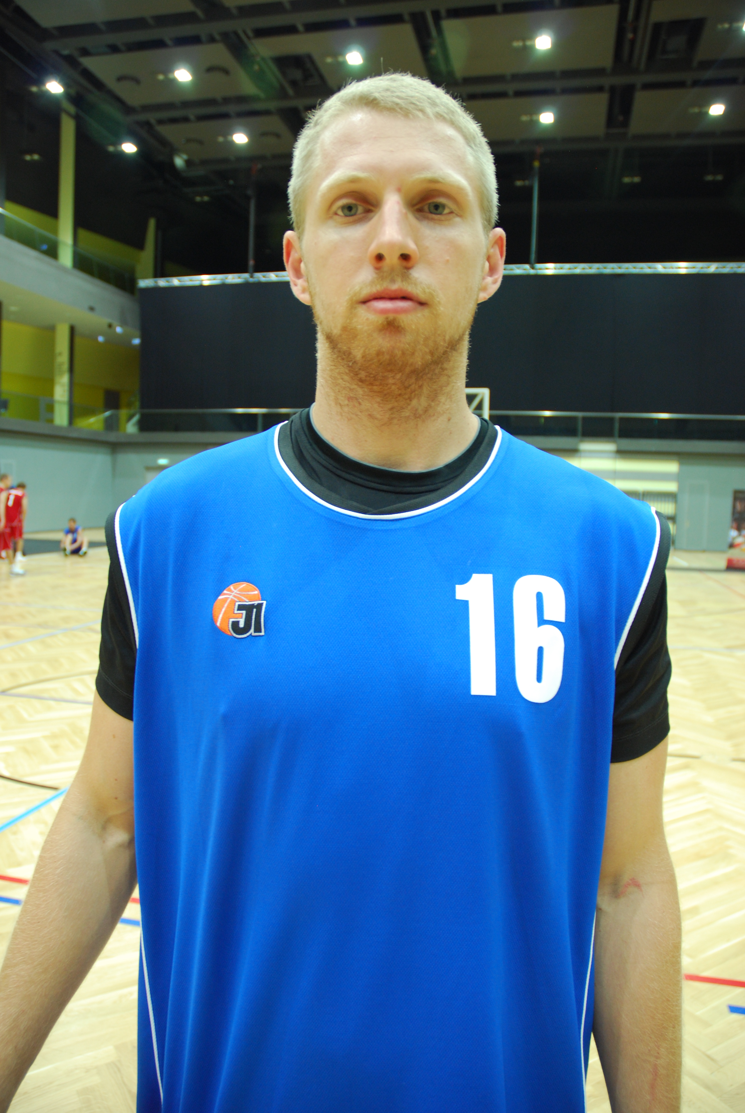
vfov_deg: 67.3
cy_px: 556
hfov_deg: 48.0
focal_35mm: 27
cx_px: 372
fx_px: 836
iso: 360
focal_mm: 18
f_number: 3.5
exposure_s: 1/30
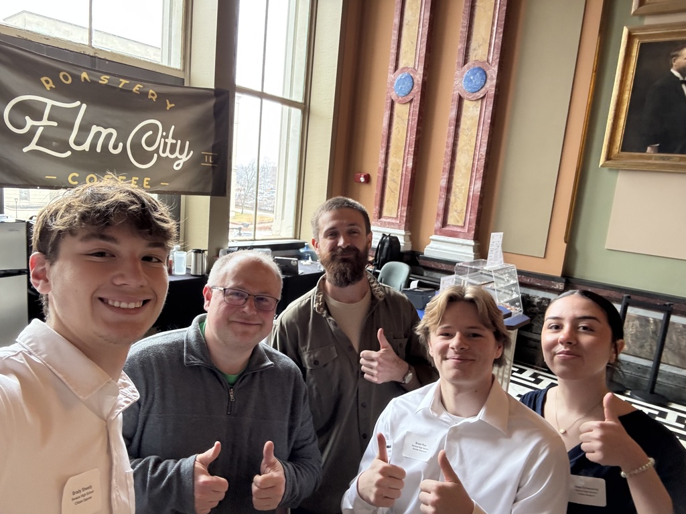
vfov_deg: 58.9
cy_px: 257
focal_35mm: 23
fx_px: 456
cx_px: 343
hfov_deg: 73.9
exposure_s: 1/30
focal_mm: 2.69
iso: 320
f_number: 1.9
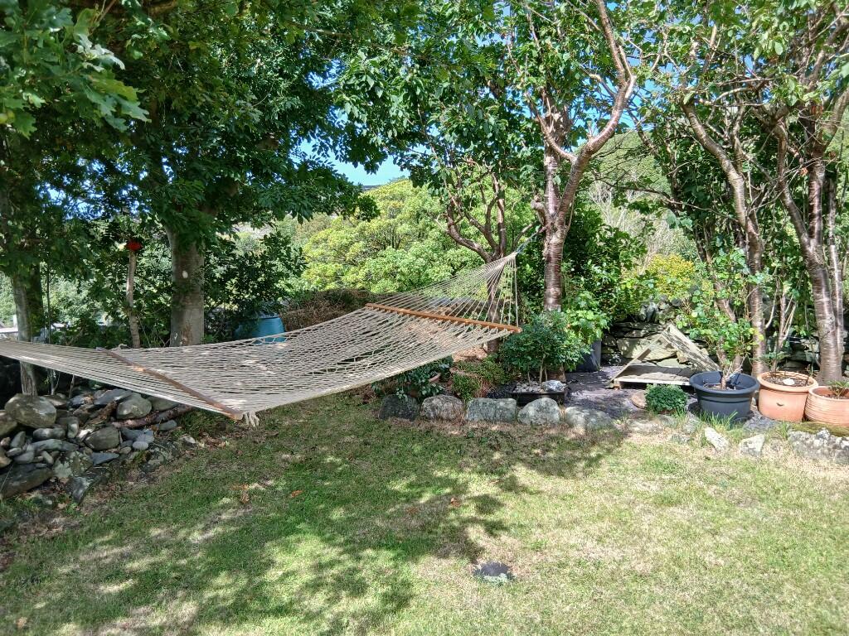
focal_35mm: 26
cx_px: 424
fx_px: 638
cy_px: 318
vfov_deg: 53.1
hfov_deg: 67.3
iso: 20
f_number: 1.8
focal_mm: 3.98
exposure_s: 1/208
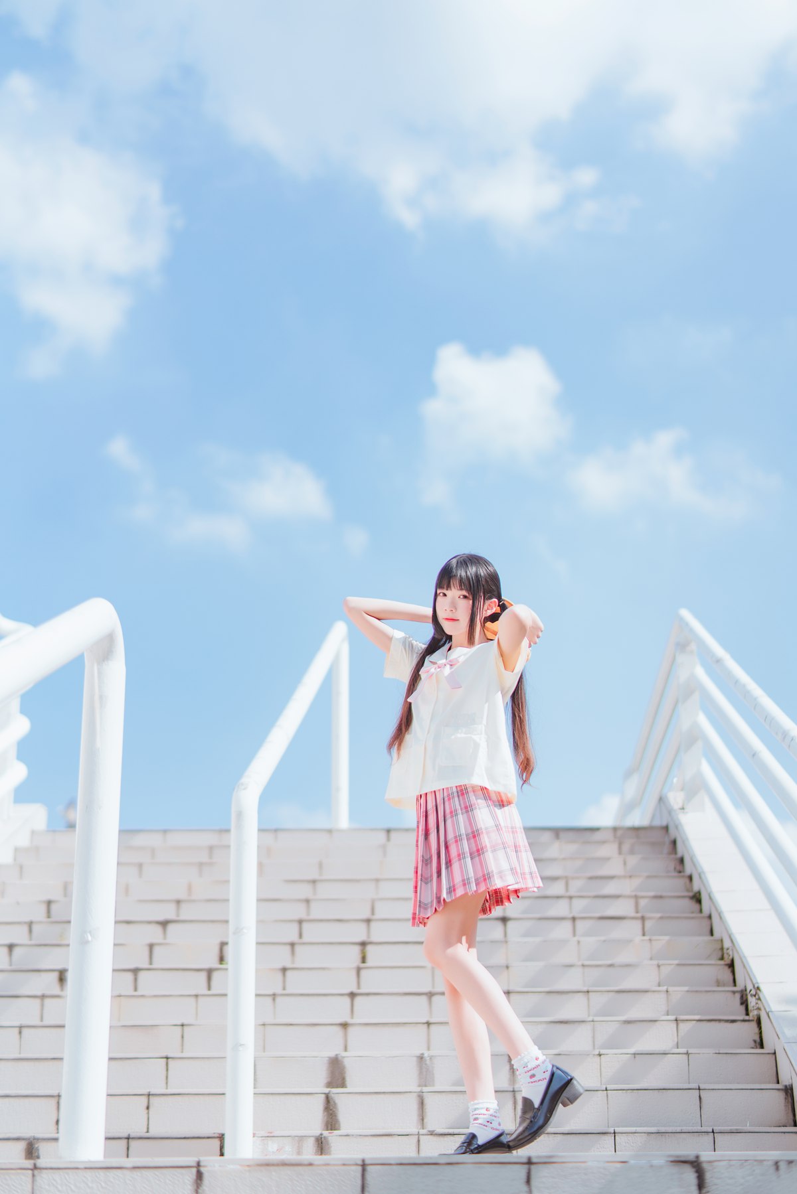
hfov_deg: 27.0
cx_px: 398
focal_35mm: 50
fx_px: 1660
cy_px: 597
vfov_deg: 39.6
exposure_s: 1/3200
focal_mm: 50
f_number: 1.4
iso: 100
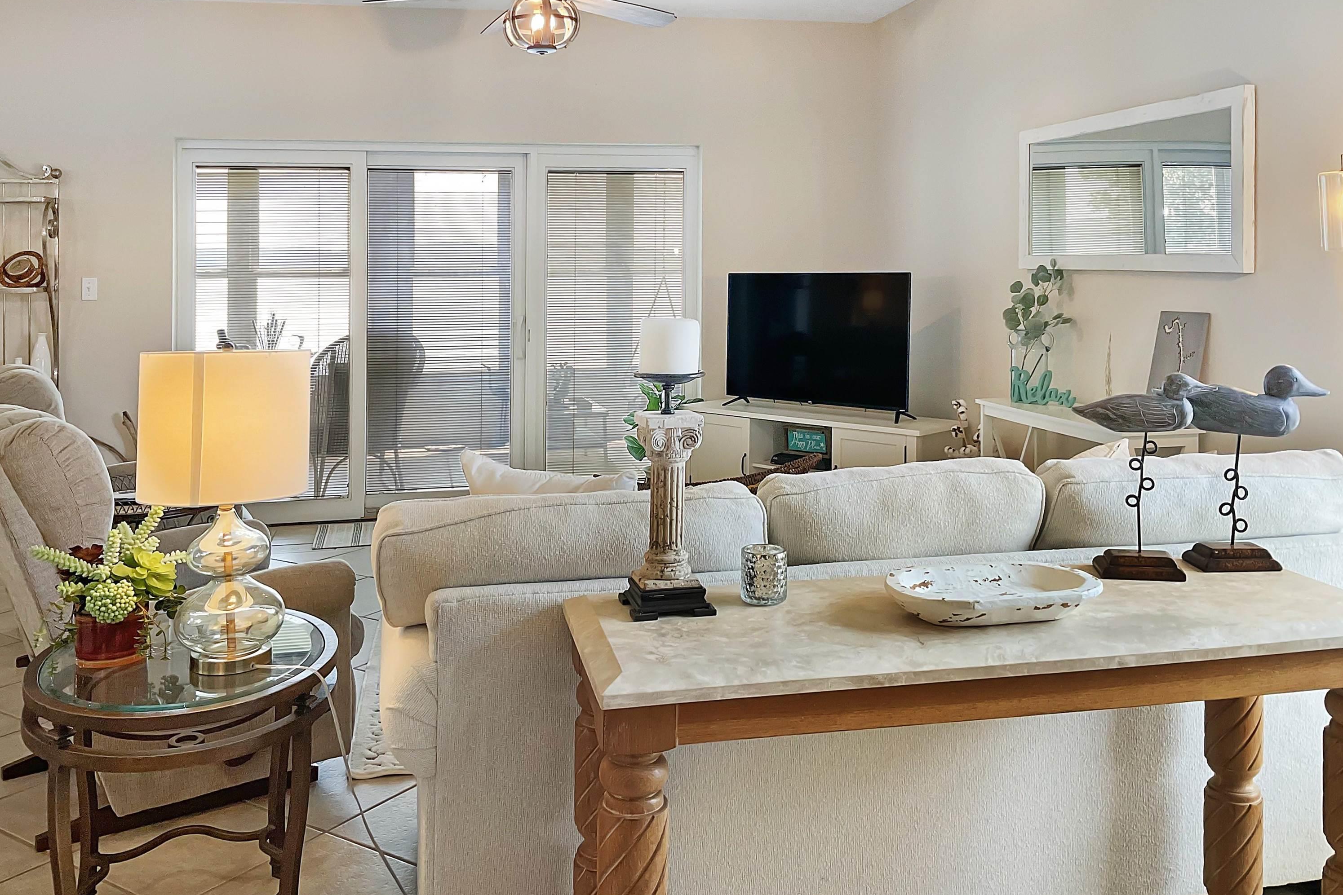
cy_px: 434
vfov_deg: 42.3
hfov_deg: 60.3
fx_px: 1156
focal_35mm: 31
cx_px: 669
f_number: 1.8
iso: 64
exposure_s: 1/120
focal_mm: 3
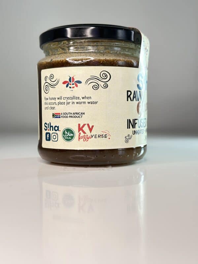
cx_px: 99
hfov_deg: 30.3
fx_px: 366
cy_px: 132
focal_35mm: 48
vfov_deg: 39.7
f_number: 1.78
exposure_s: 1/83
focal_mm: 6.86
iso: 125
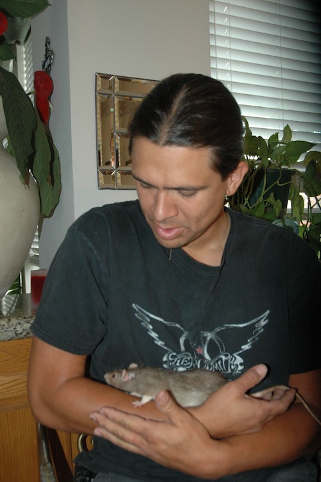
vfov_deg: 51.3
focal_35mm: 38
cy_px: 241
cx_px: 160
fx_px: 502
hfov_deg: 35.4
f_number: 3.8
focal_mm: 25
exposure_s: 1/60
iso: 640
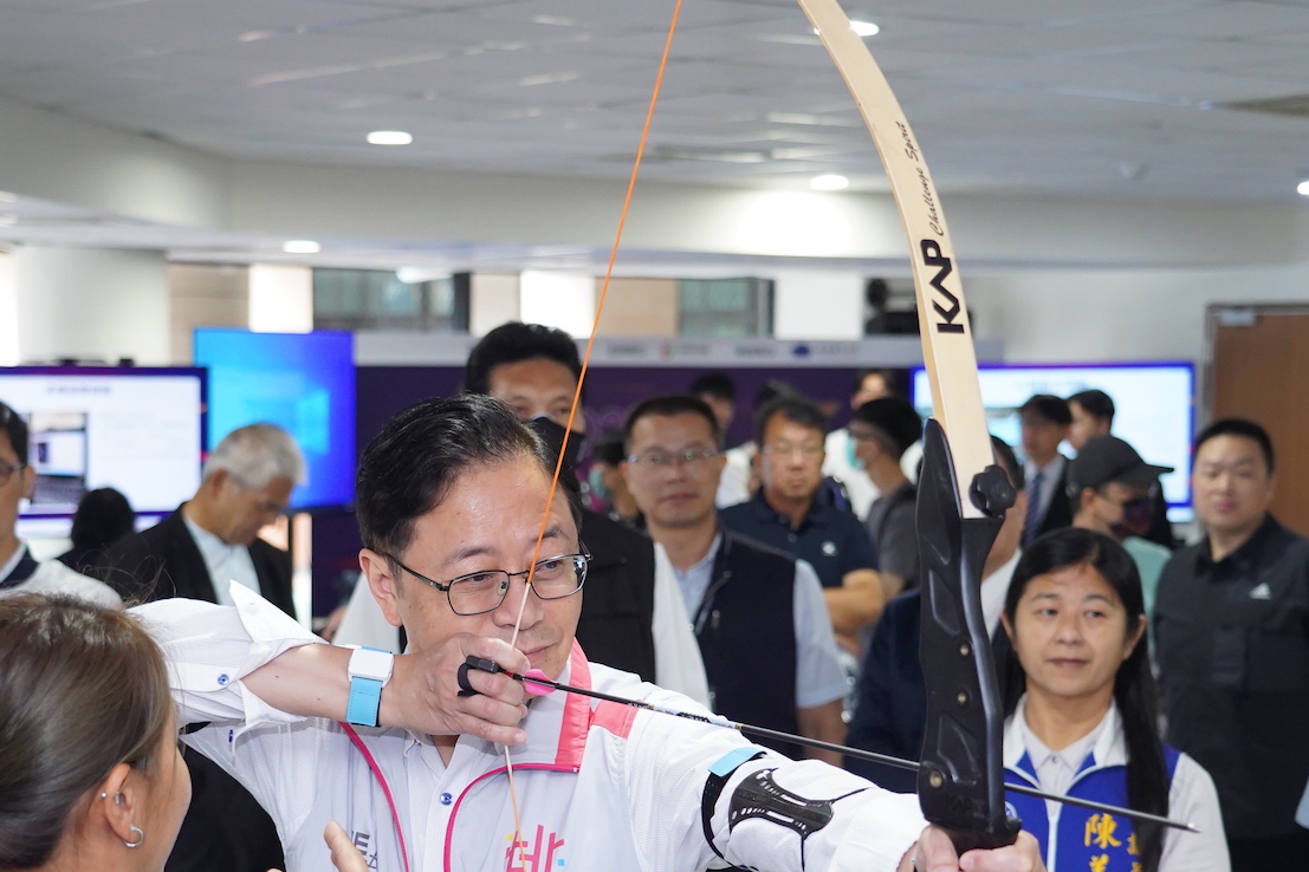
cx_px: 546
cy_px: 701
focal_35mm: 80
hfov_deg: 25.3
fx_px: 2909
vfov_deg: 16.9
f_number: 4
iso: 2500
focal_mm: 45
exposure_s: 1/160
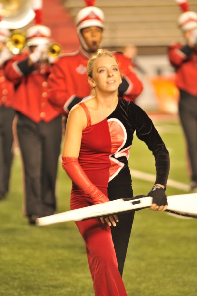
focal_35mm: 300
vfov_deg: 6.9
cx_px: 98
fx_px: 2467
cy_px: 148
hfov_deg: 4.6
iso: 450
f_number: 2.8
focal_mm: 200
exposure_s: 1/60
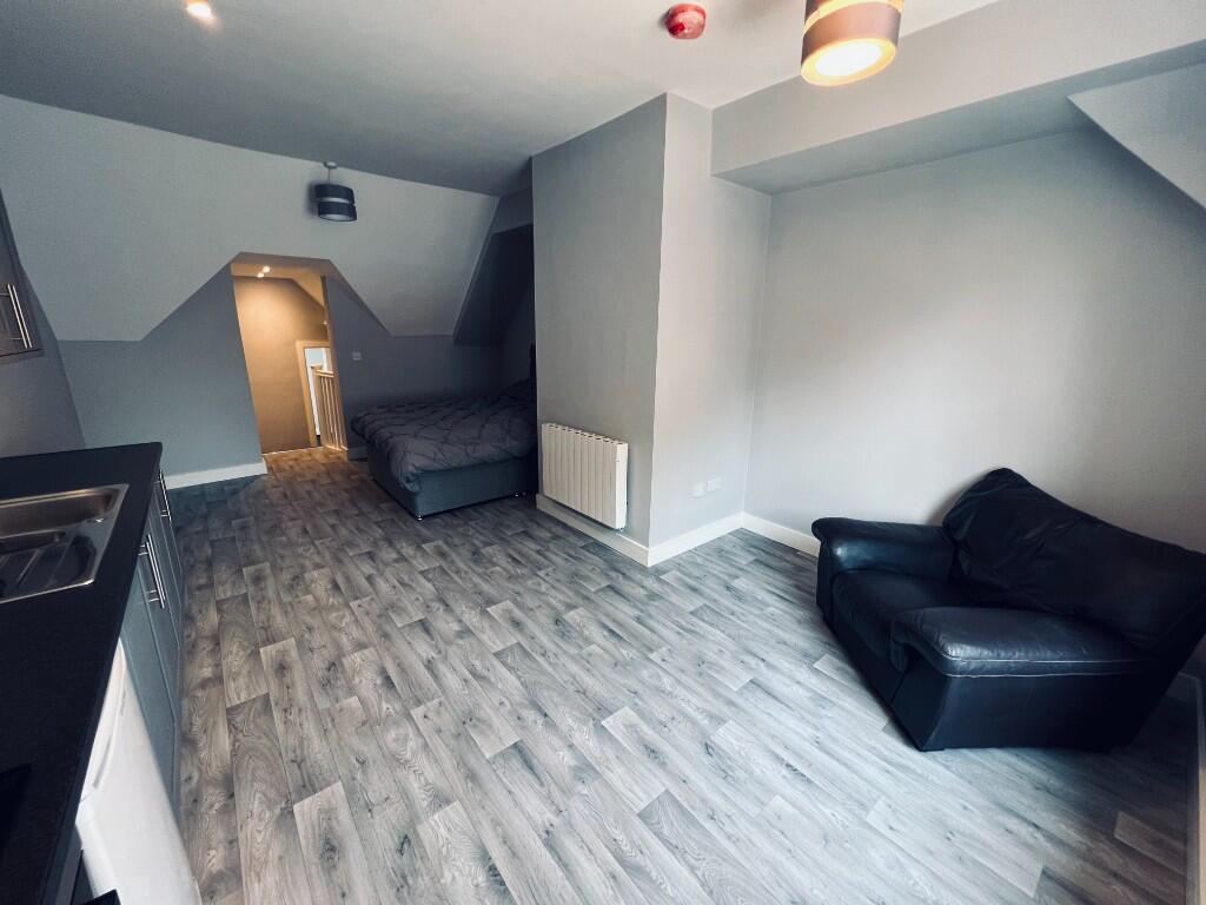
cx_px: 603
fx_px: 453
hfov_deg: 106.2
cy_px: 452
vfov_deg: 89.9
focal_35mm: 13
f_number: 1.8
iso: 200
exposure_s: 1/100
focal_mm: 1.57
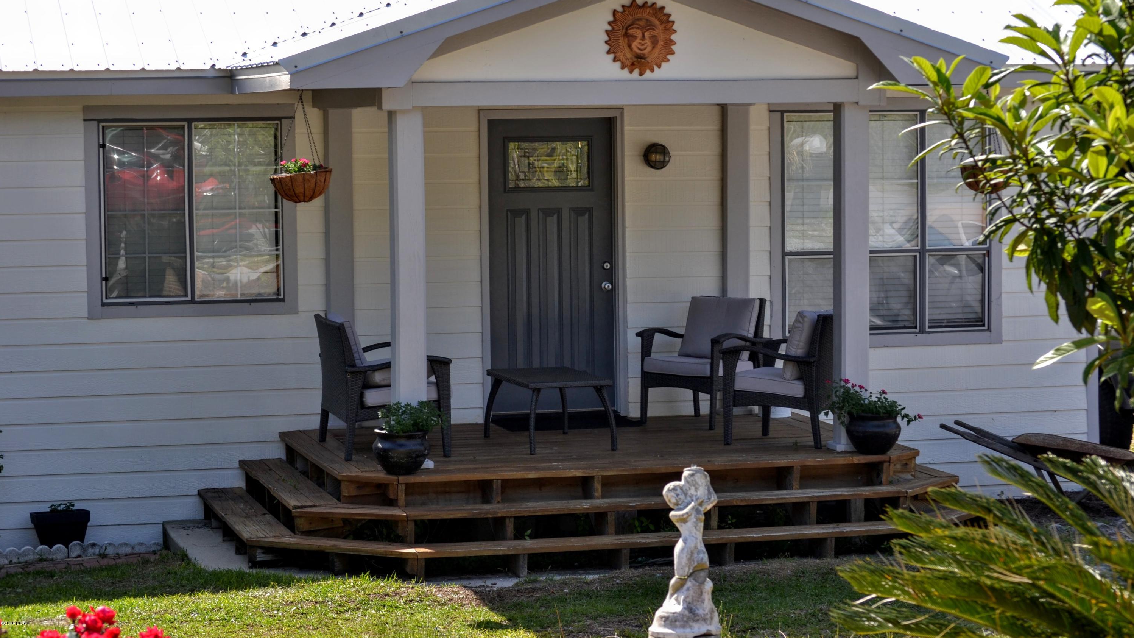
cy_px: 268
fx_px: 2602
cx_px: 567
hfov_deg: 24.6
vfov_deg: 14.0
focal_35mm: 87
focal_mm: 55
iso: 100
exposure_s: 1/200
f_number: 8
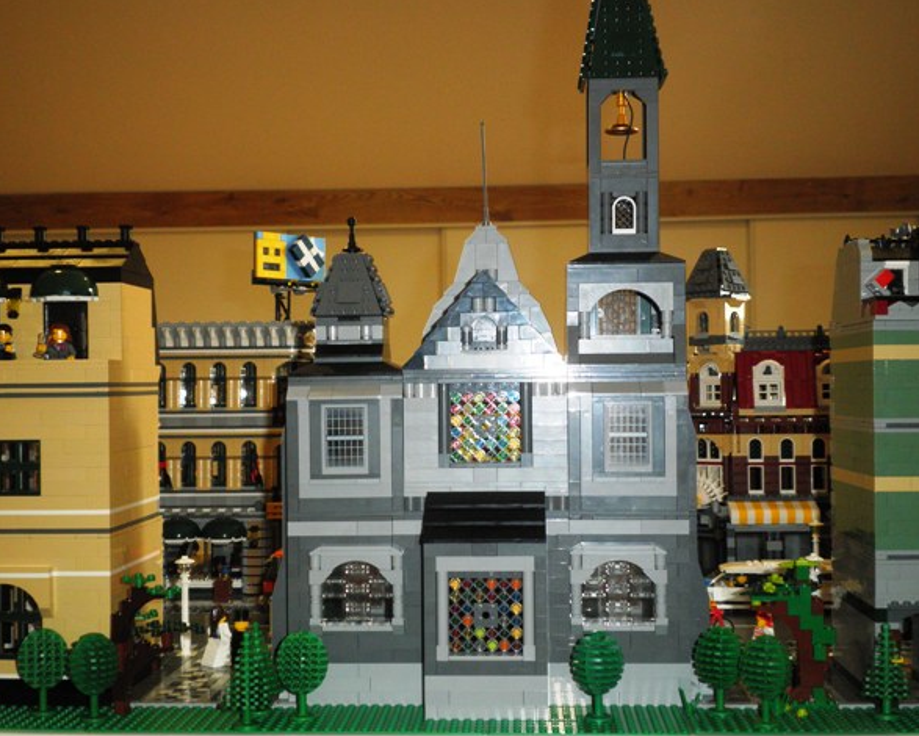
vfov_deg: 30.3
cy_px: 370
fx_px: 1360
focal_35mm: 50
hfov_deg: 37.3
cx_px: 448
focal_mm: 8.3
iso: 160
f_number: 3.4
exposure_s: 1/60
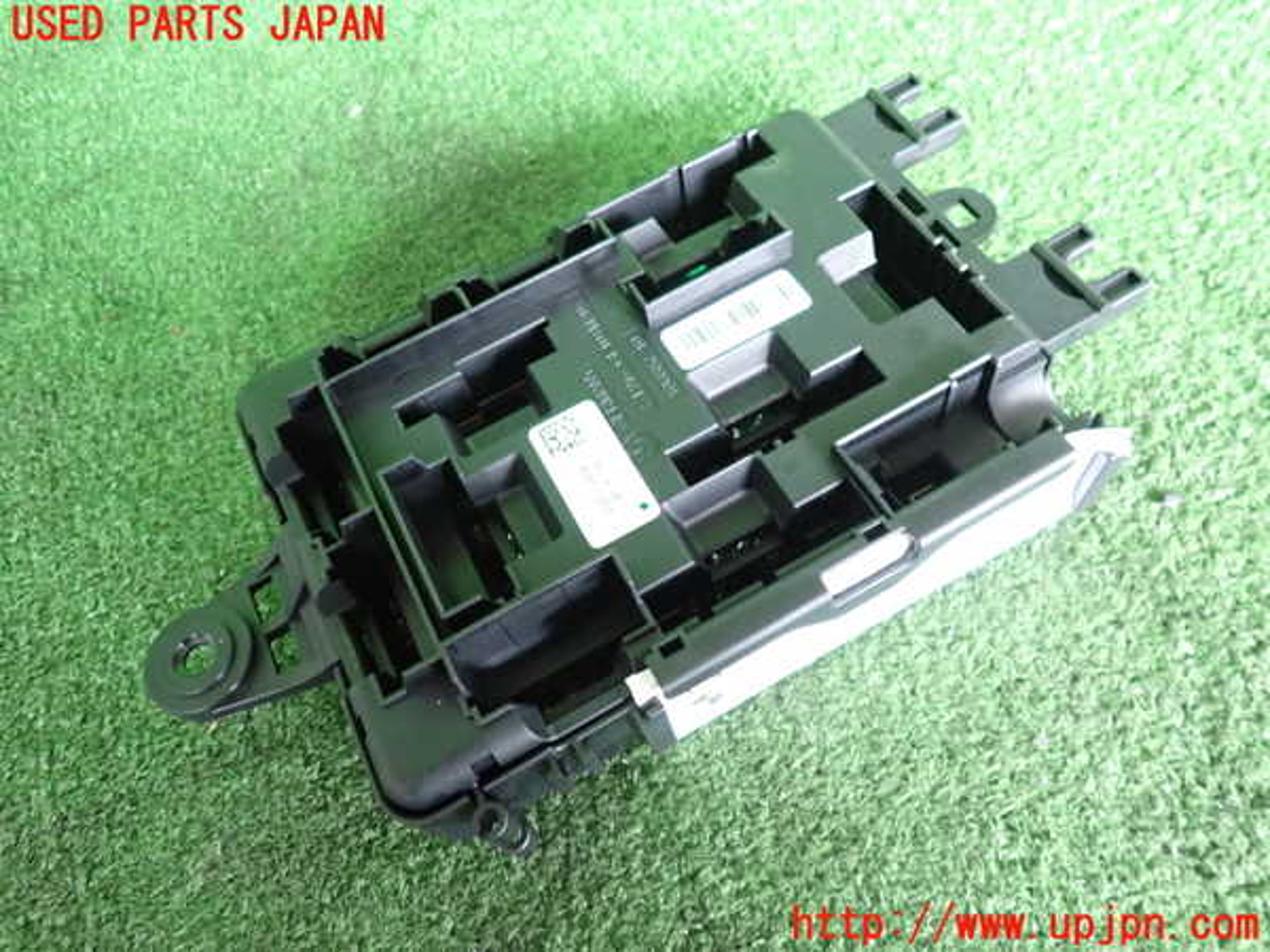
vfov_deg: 54.9
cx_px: 635
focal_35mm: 25
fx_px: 917
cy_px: 476
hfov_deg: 69.4
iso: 640
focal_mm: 4.5
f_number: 2
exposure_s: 1/30
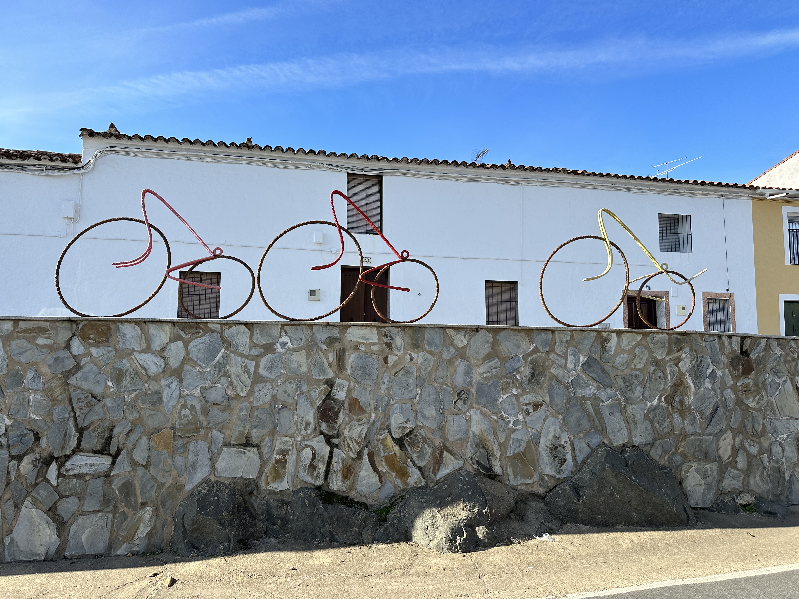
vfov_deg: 56.8
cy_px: 300
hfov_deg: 71.6
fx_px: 554
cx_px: 400
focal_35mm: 24
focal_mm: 6.86
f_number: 1.78
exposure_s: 1/2732
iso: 80
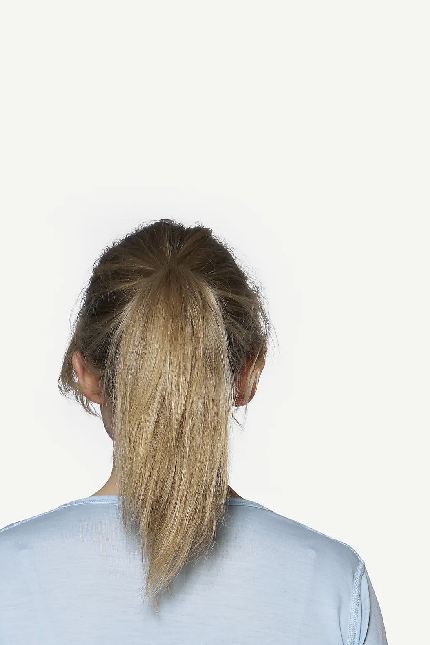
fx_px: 4568
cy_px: 1153
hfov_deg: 5.4
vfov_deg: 7.8
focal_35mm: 255
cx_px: 119
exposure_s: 1/160
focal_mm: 70
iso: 160
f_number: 7.1
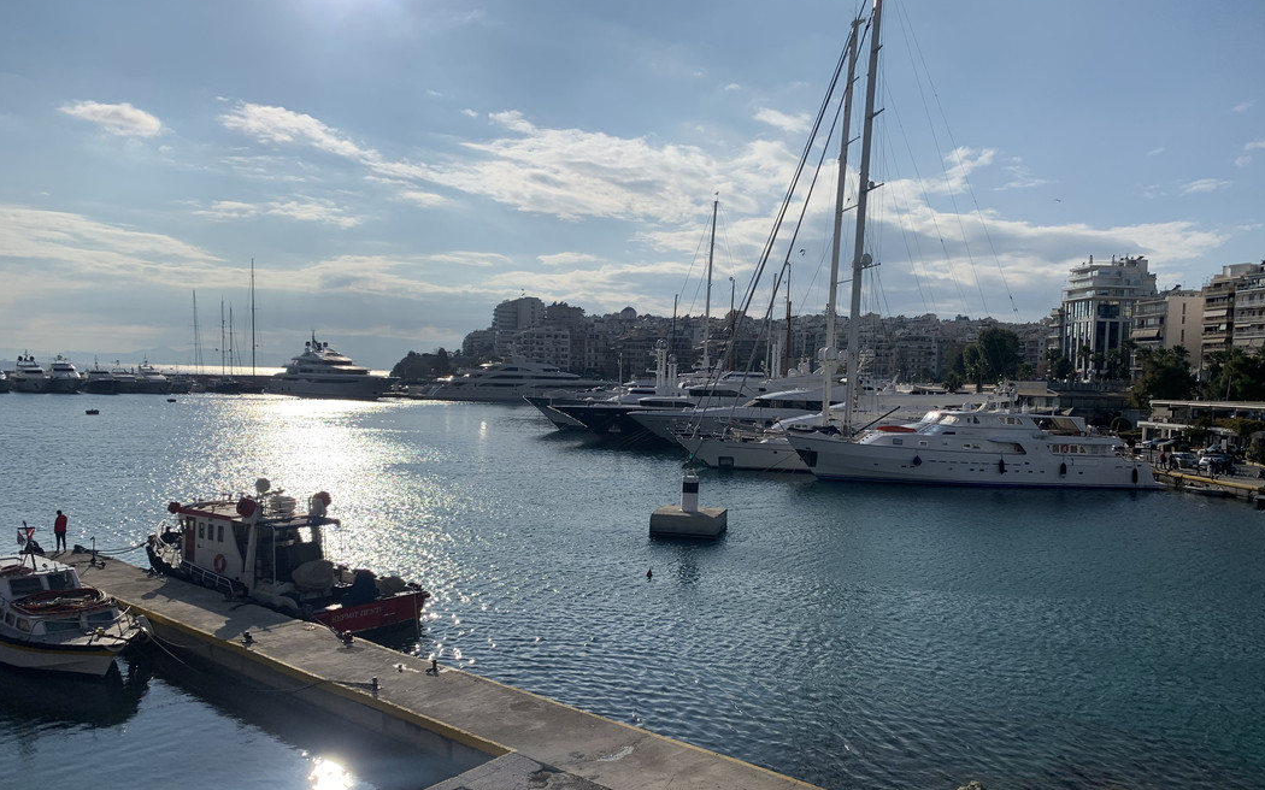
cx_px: 639
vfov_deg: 44.4
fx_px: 965
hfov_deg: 66.5
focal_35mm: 28
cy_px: 444
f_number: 1.8
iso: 25
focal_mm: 4.25
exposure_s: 1/11765
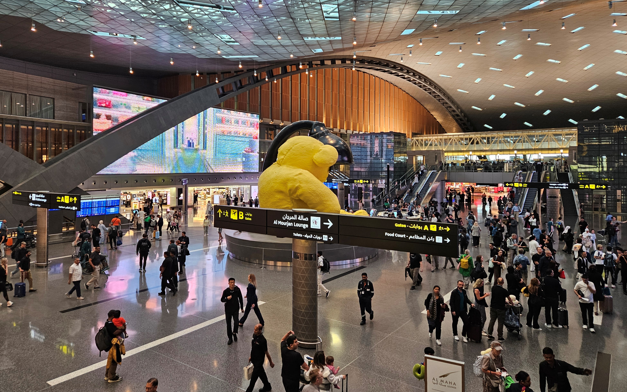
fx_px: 427
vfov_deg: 49.1
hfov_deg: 72.5
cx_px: 309
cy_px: 164
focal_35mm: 25
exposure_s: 1/100
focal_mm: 5.4
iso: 200
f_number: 1.8
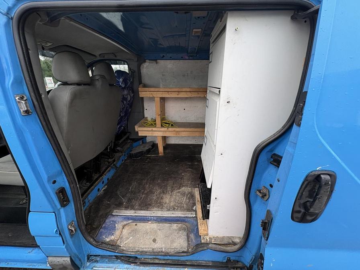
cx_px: 180
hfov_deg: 102.1
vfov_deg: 85.7
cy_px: 135
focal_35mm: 14
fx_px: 146
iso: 64
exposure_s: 1/99
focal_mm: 2.22
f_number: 2.2
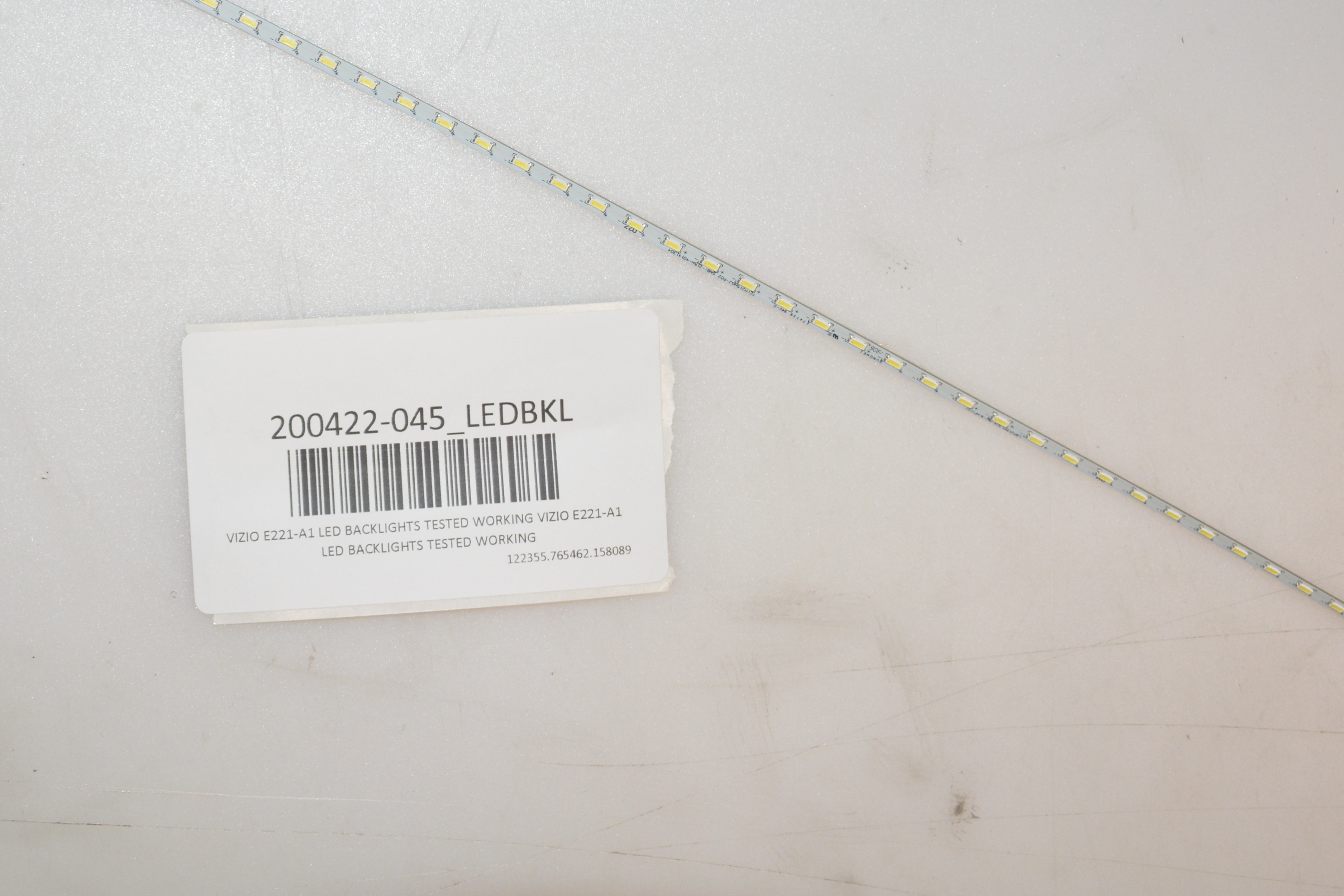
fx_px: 1792
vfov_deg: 27.6
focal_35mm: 48
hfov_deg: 41.0
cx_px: 582
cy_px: 196
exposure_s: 1/200
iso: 1000
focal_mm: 20
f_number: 9
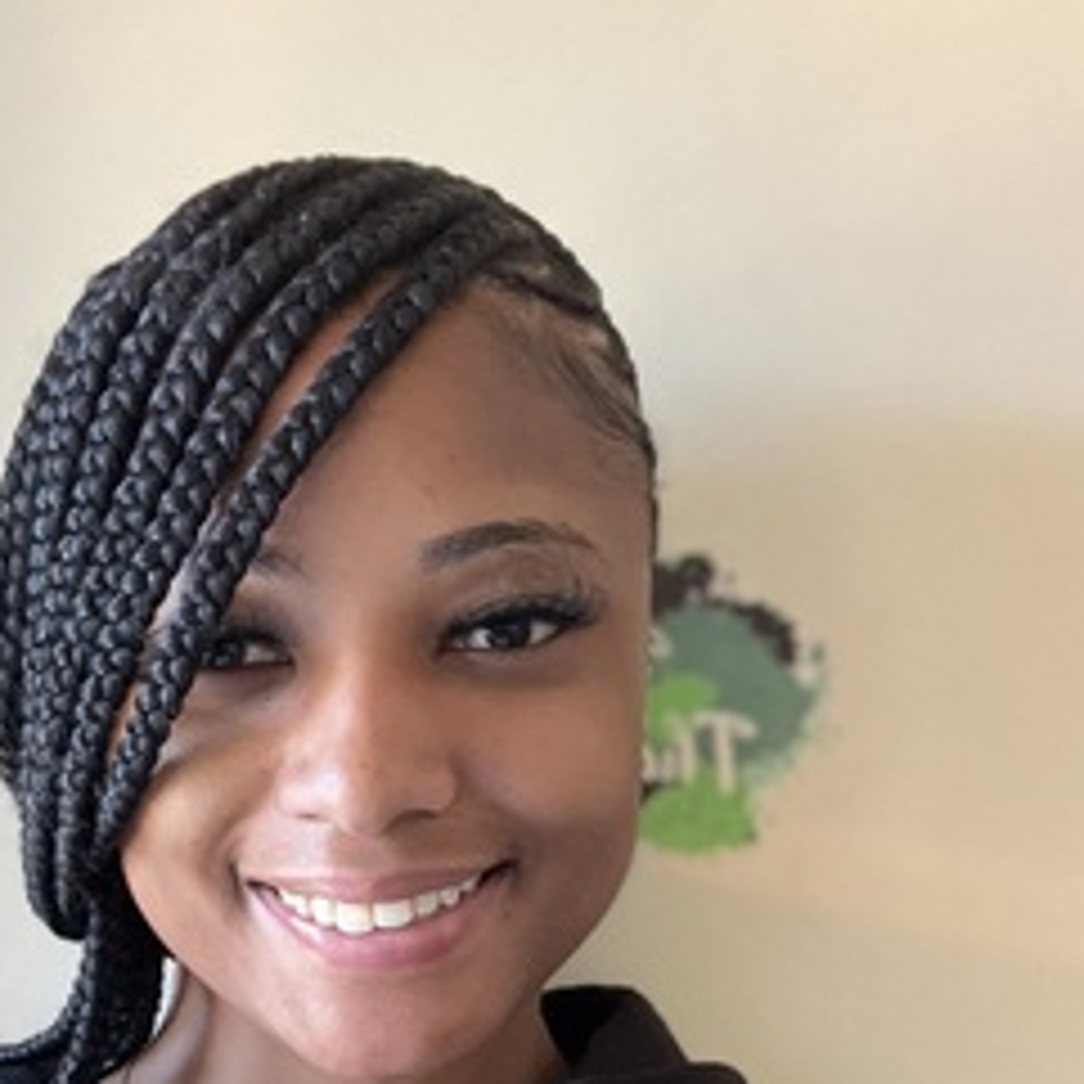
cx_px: 430
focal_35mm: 55
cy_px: 1071
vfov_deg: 29.2
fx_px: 1949
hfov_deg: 31.0
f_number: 2.2
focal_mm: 2.71
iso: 400
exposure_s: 1/40
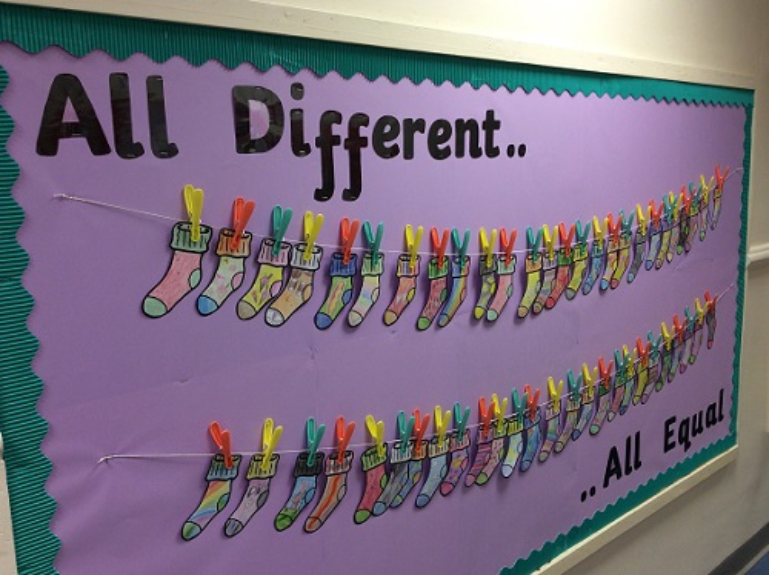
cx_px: 384
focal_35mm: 32
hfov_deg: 56.9
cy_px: 288
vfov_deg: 44.1
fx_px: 710
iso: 64
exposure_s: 1/25
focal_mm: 3.3
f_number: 2.4
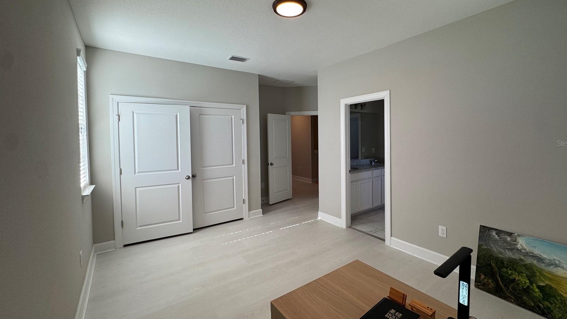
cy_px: 143
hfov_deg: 99.3
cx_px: 294
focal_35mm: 16
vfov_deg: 66.9
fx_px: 241
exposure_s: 1/120
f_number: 2.2
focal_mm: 2.22
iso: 80
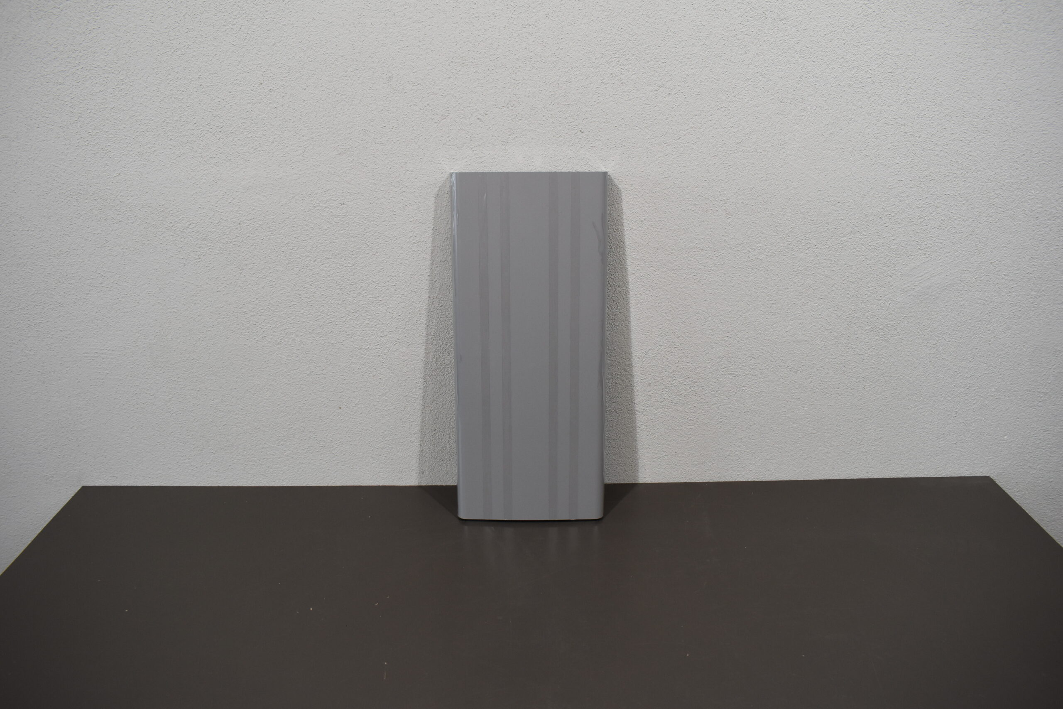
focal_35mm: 27
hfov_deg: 67.4
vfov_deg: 47.9
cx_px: 532
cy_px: 354
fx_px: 797
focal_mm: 18
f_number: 5.6
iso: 400
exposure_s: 1/125
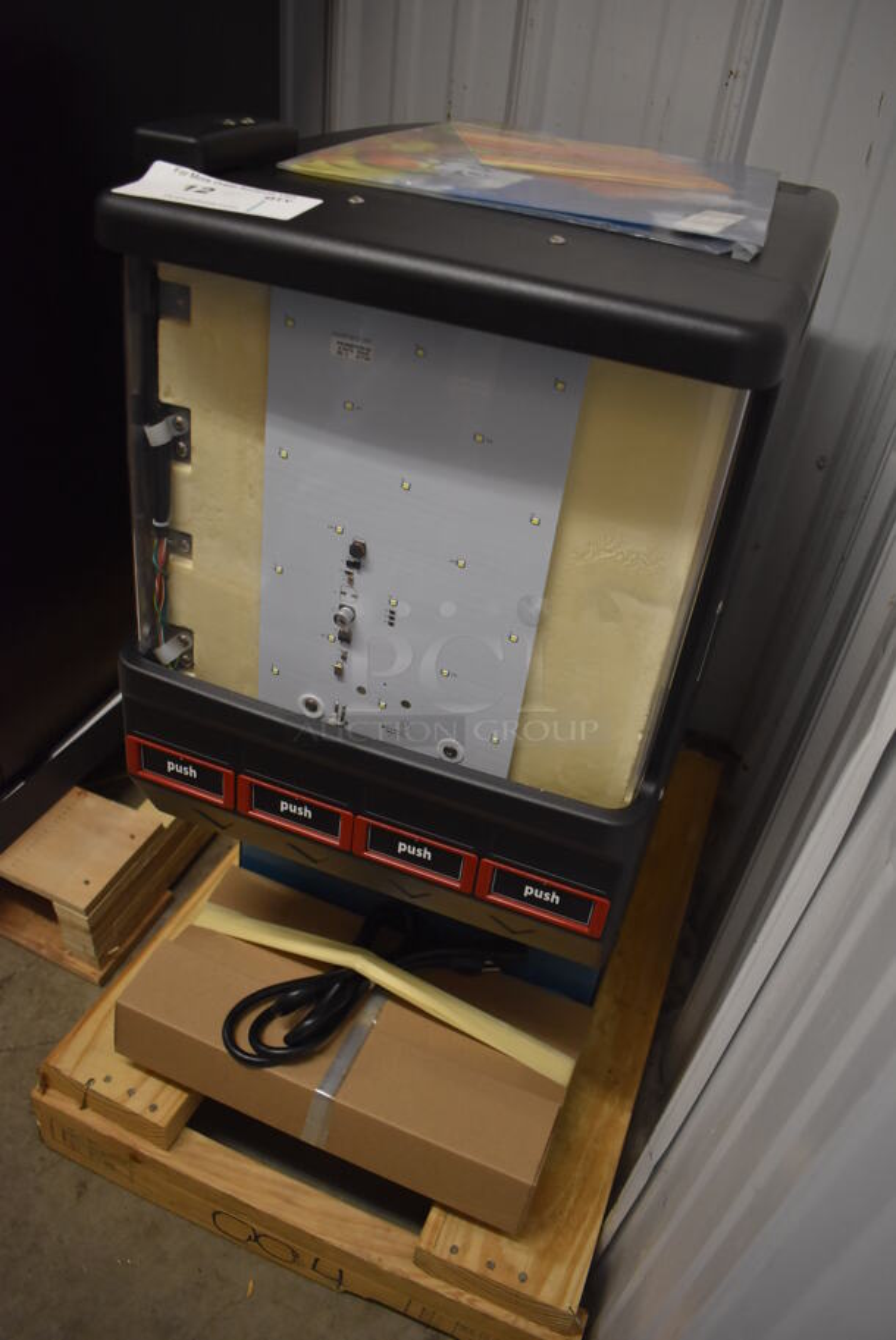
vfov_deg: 67.3
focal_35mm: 27
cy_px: 670
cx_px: 448
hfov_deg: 48.0
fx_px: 1006
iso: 1100
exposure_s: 1/125
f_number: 3.5
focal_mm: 18
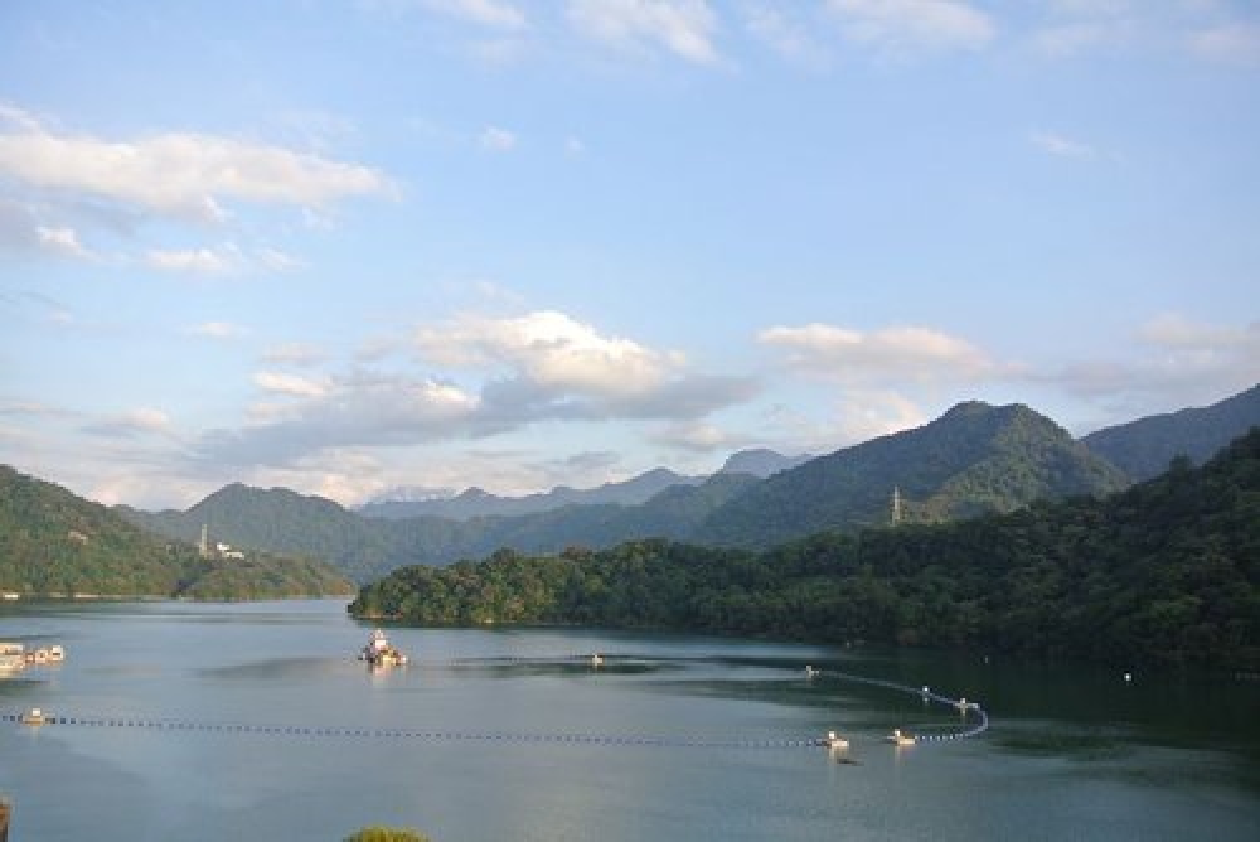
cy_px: 421
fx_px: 981
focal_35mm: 28
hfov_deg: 65.4
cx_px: 630
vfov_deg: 46.5
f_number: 4
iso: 100
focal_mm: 10.7
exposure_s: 1/250
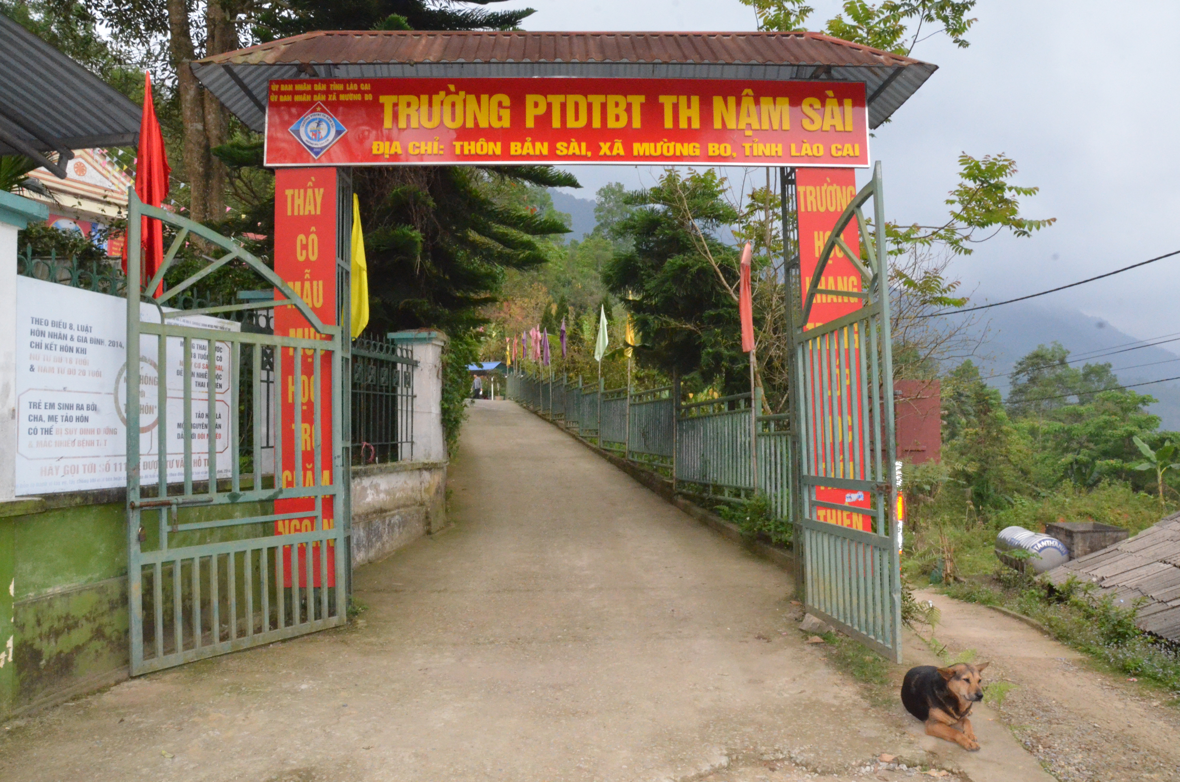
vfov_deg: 47.7
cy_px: 391
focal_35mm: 27
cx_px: 590
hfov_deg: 67.5
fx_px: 883
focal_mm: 18
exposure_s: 1/250
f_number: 18
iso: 5000
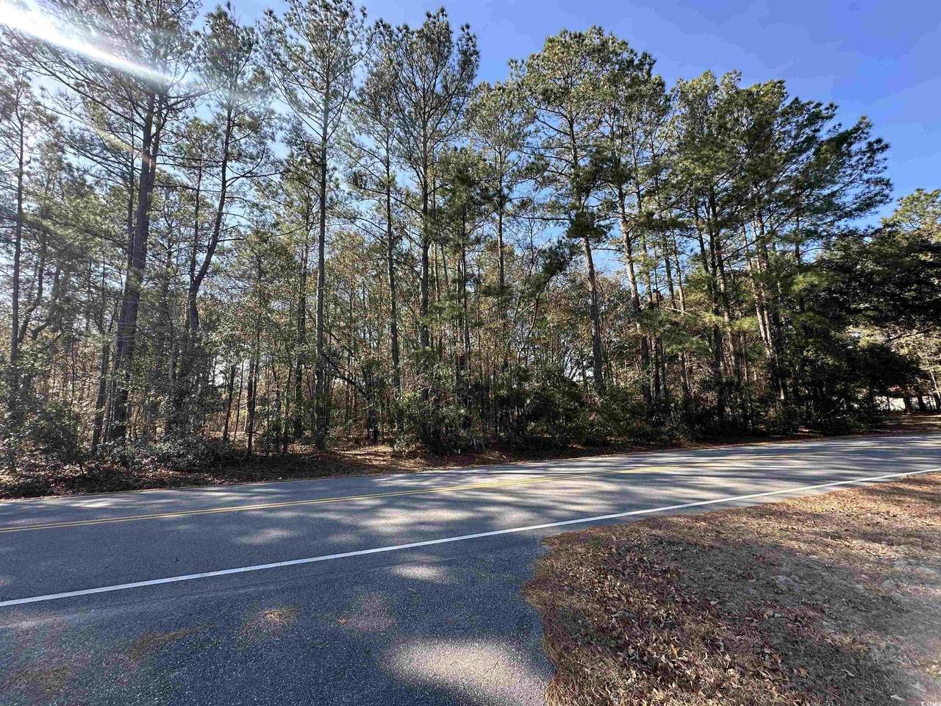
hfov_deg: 102.1
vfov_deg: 85.7
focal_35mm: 14
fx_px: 381
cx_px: 470
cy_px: 353
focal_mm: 2.22
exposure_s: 1/254
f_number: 2.2
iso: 40
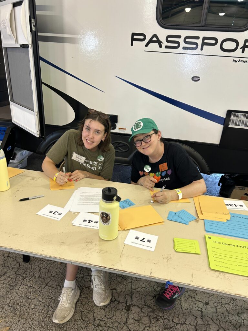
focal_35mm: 26
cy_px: 166
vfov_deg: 67.3
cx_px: 124
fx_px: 248
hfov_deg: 53.1
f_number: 1.5
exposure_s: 1/60
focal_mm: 5.7
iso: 80
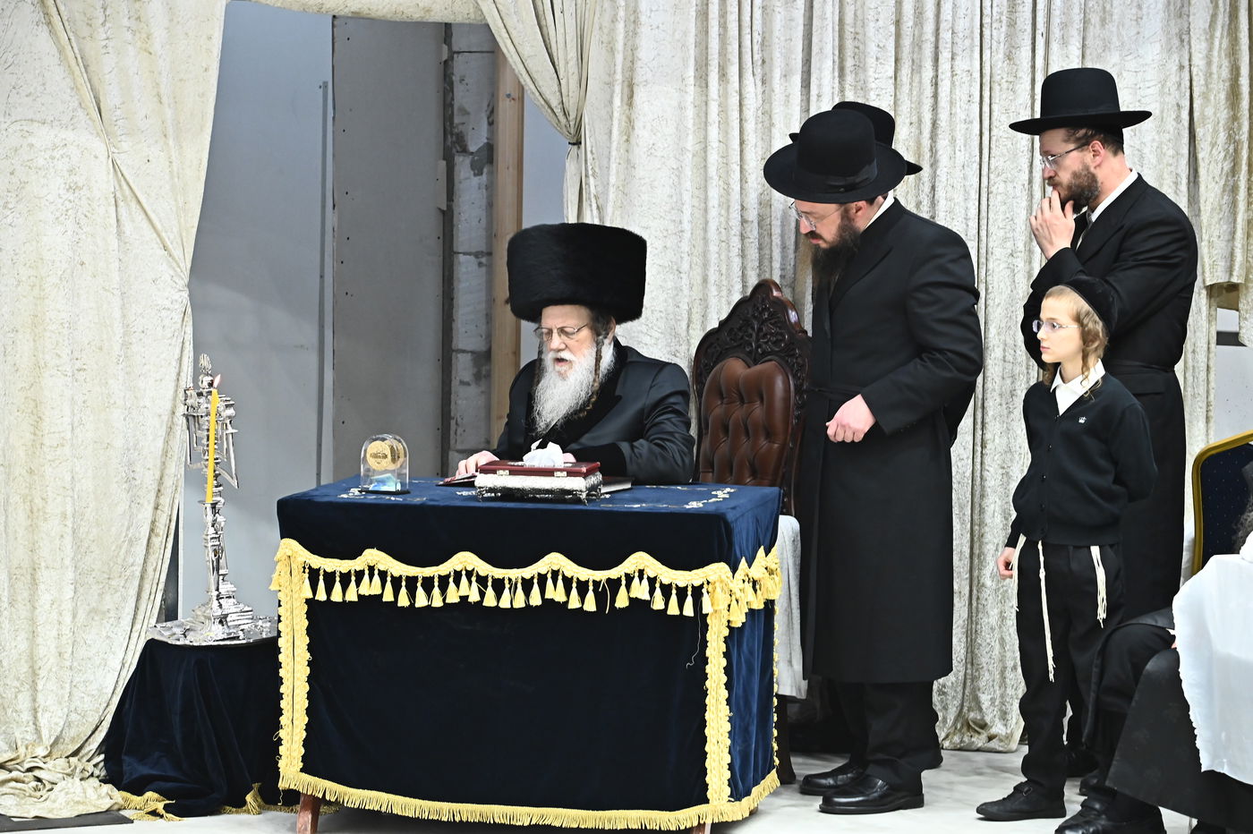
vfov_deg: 10.2
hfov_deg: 15.2
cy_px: 417
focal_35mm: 135
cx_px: 626
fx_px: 4696
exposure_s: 1/200
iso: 3200
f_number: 7.1
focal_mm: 135
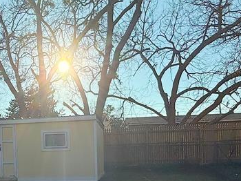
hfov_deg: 45.3
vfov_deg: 33.5
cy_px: 158
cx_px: 85
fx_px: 285
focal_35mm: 41
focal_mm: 2.22
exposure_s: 1/3891
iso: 50
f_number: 2.2
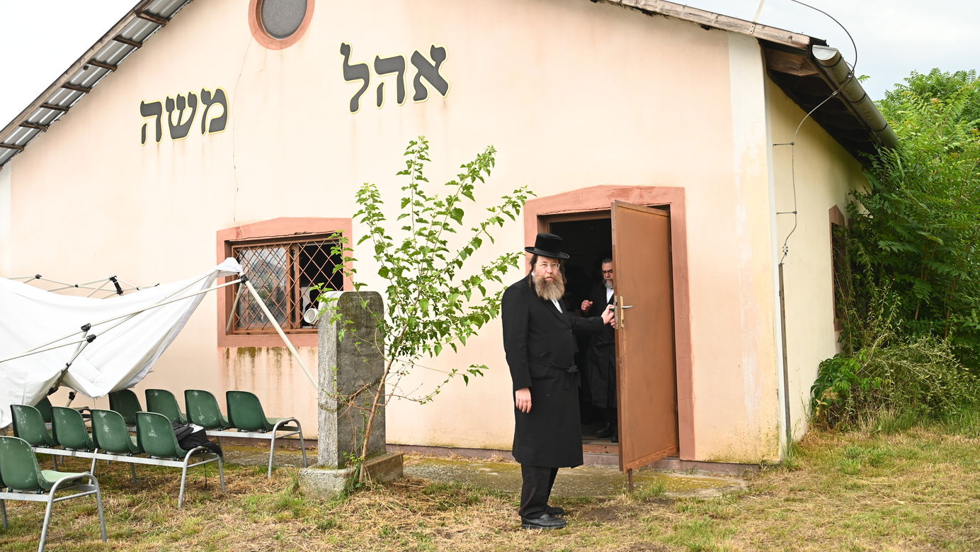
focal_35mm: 36
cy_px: 257
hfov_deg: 55.3
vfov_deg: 32.8
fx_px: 936
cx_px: 491
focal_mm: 34
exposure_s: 1/125
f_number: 5.6
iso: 125
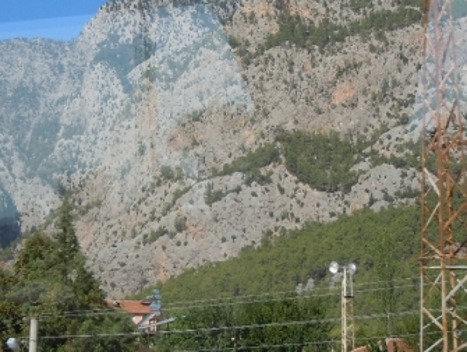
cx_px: 114
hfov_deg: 20.9
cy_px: 87
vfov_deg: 15.8
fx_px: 1256
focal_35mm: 93
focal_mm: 9.3
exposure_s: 1/500
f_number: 3.9
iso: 100
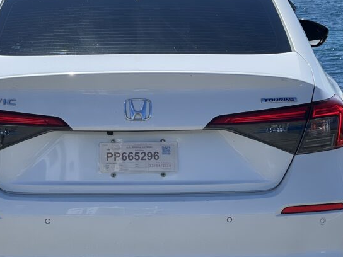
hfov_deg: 13.6
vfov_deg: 10.2
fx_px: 1437
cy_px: 133
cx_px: 144
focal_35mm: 145
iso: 32
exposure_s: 1/896
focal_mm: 9
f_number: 2.8
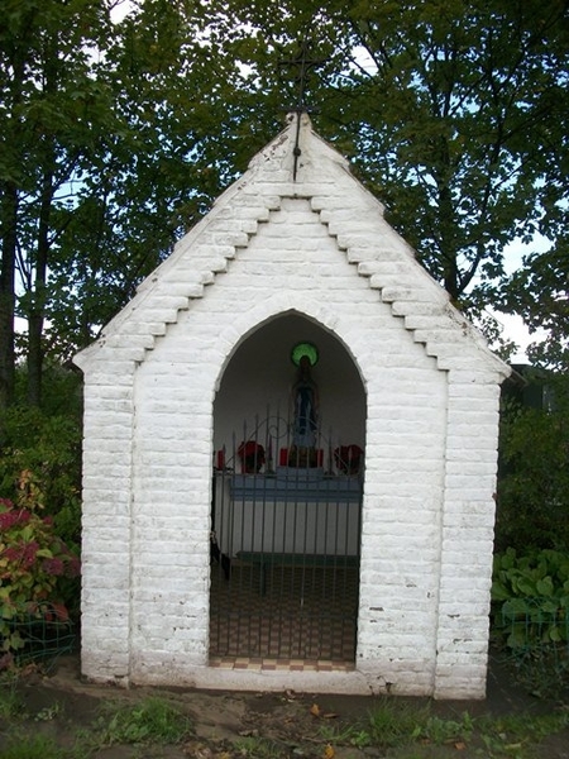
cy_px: 380
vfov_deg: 56.8
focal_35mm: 32
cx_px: 284
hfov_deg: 44.2
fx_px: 701
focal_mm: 5.7
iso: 80
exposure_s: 1/400
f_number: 2.9
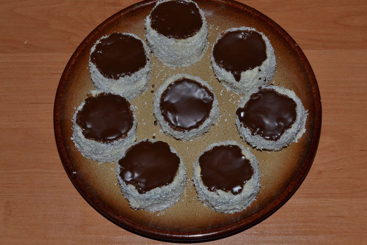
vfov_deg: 23.0
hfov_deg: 33.9
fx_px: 602
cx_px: 198
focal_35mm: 59
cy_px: 112
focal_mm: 36
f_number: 11
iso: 400
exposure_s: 1/60
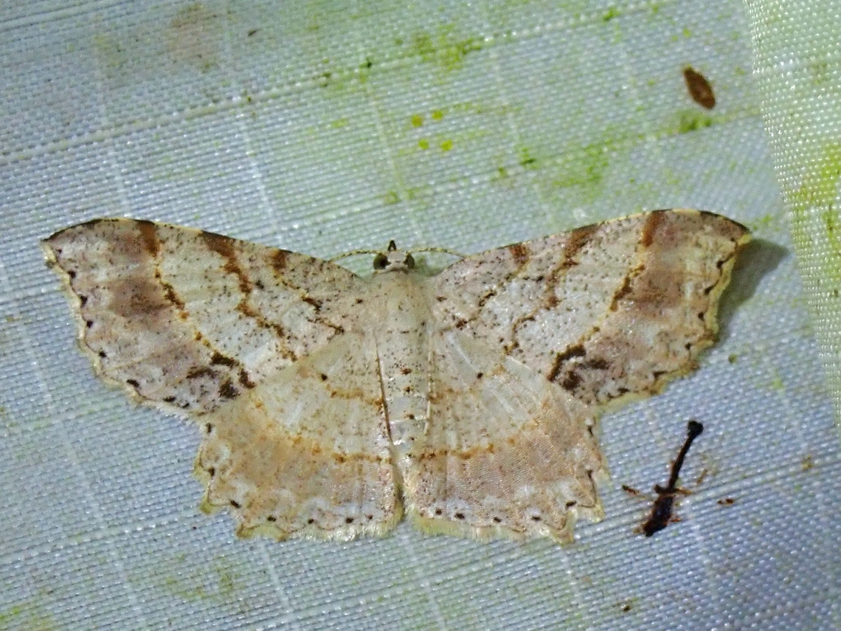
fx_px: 2430
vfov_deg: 14.8
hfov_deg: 19.6
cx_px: 420
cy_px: 316
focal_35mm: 100
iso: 250
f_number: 6.3
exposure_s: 1/200
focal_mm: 18
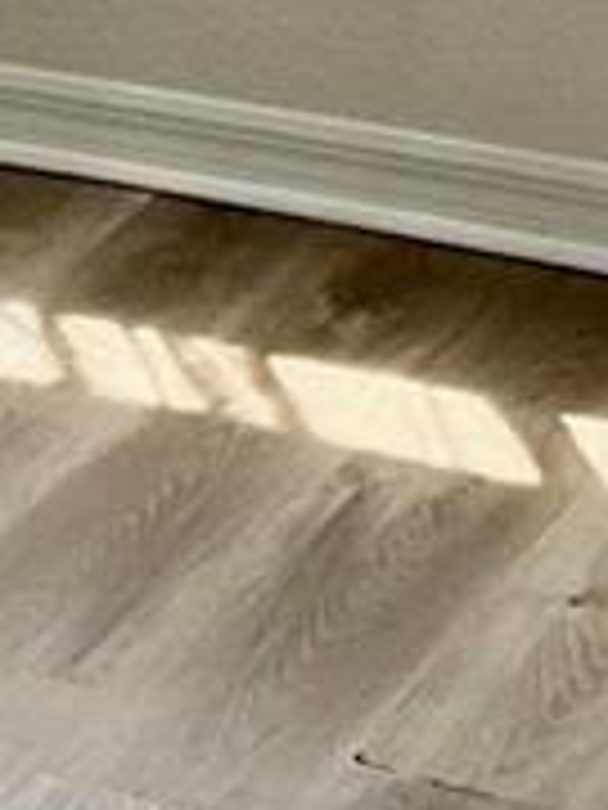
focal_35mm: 193
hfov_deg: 7.5
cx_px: -387
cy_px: -612
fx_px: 4520
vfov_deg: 9.8
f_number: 1.8
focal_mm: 3
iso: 32
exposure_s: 1/120
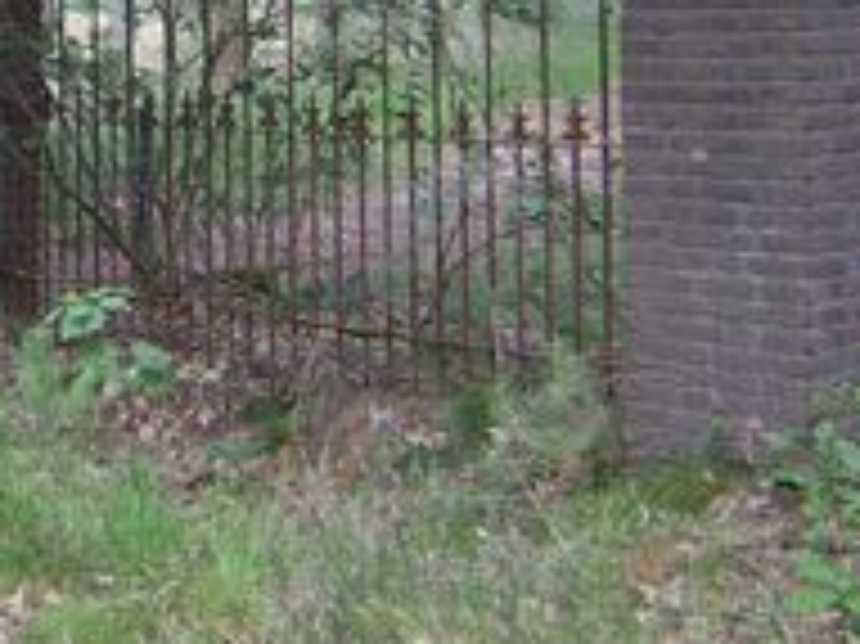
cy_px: 23
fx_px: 2110
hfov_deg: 22.4
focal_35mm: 85
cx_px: 68
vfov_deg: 17.0
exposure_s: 1/30
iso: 118
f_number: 2.6
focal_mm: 4.7
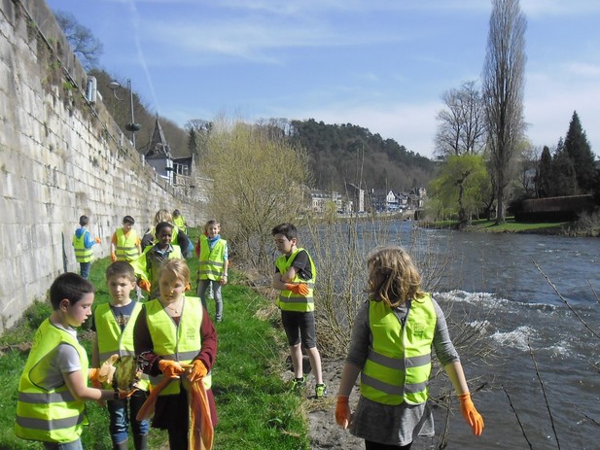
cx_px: 280
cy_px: 291
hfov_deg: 52.6
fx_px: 607
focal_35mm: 35
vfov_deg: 40.3
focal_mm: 4.9
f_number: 3.5
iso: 80
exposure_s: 1/980
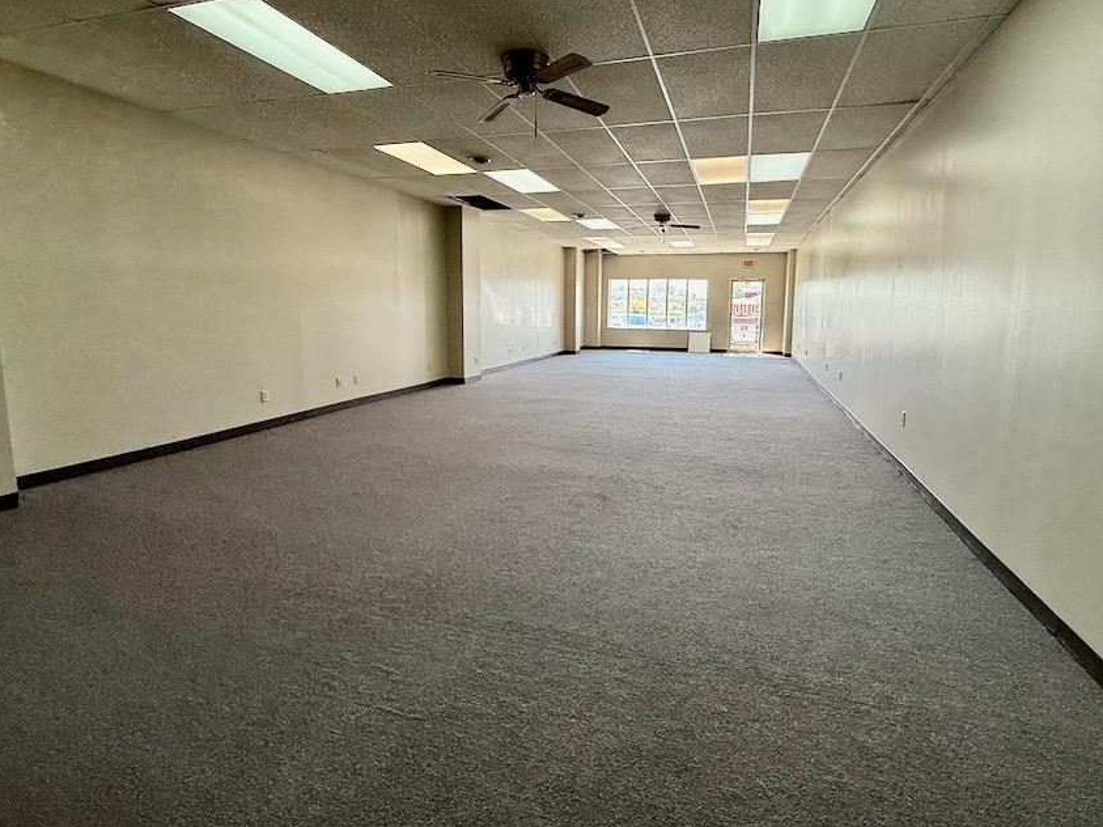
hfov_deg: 90.9
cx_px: 591
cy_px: 369
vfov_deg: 74.5
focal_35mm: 17
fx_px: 542
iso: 125
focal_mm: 2.22
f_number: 2.2
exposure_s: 1/120
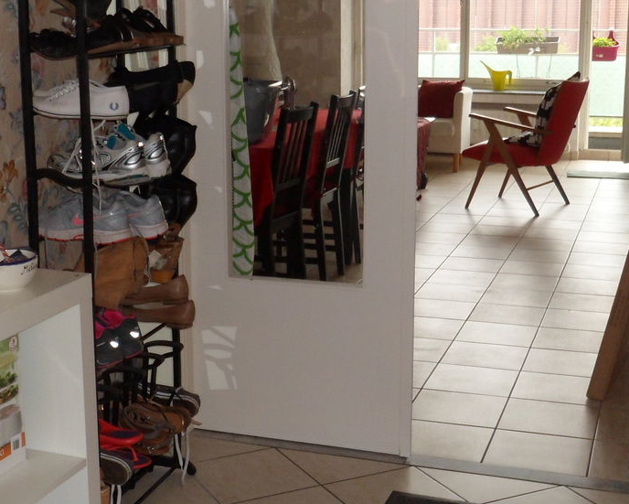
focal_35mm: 59
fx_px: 1099
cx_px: 239
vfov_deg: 25.8
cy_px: 271
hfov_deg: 31.8
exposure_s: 1/45
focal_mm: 4.9
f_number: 3.3
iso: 120
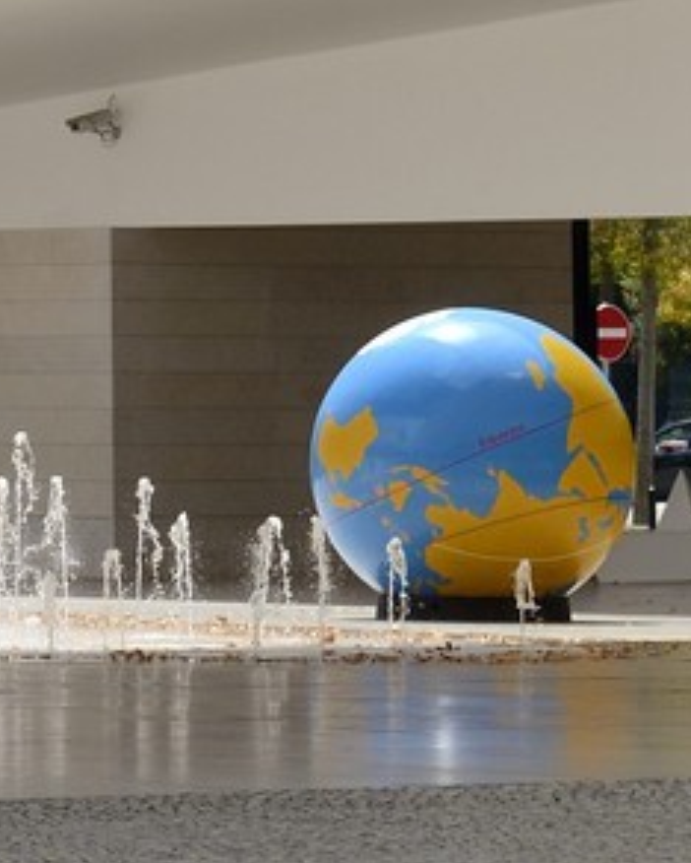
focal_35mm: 308
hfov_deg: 4.8
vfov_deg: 6.3
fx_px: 7865
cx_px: -1370
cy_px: 12
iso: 200
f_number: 10
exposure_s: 1/400
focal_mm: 60
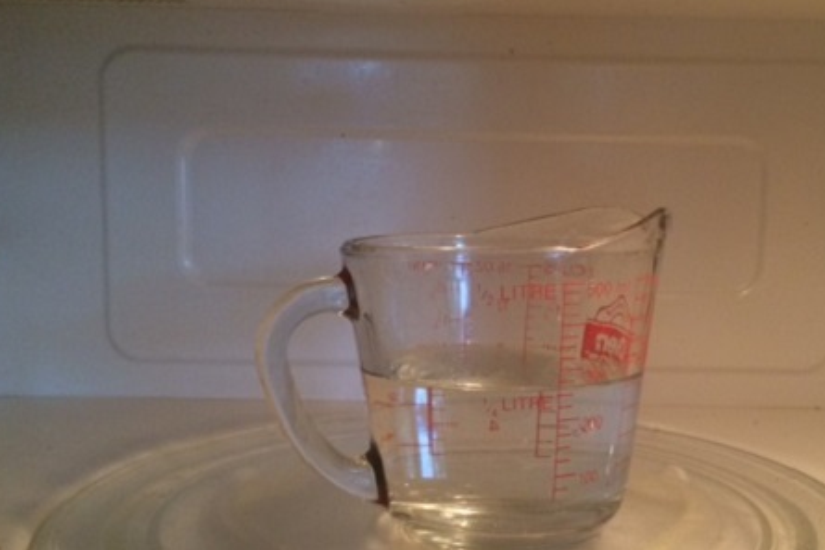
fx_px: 1009
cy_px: 297
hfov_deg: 44.3
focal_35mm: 44
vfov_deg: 30.5
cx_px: 491
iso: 160
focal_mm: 4.15
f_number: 2.2
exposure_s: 1/30
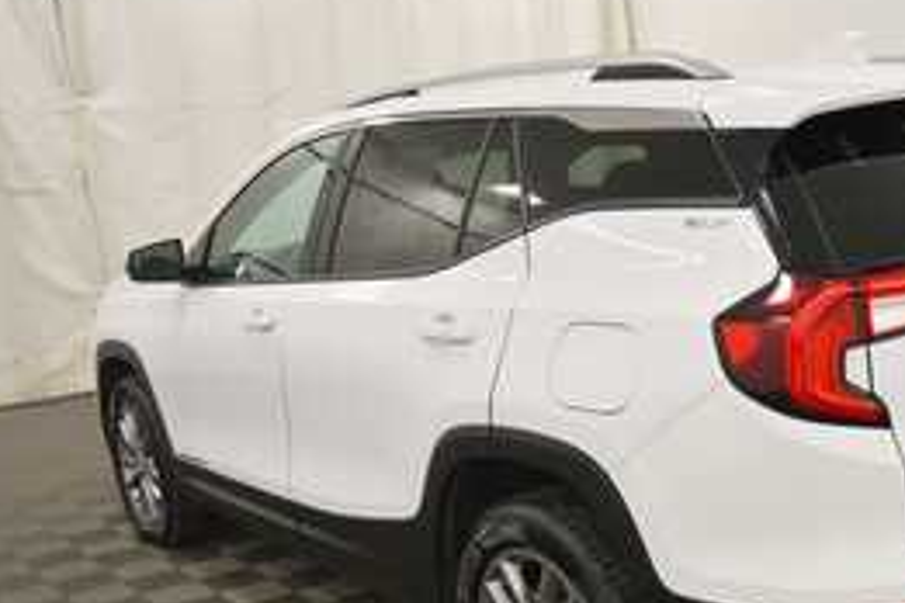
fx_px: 1156
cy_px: 411
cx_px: 652
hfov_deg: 41.8
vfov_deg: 29.0
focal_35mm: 46
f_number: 5.6
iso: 800
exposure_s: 1/200
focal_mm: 20
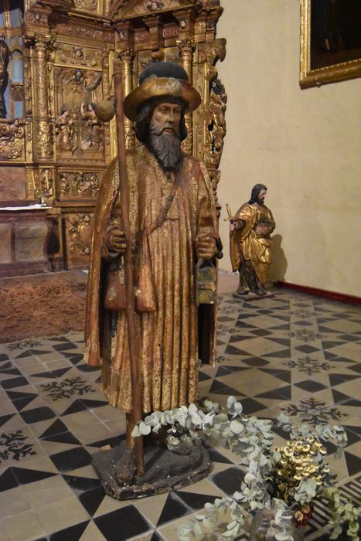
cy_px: 270
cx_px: 180
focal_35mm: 33
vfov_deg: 57.2
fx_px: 496
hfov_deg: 40.0
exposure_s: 1/40
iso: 12800
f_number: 3.5
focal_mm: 22
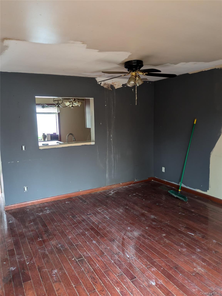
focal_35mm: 25
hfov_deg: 54.9
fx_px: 214
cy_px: 148
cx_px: 111
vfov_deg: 69.4
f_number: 1.89
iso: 284
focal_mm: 5.43
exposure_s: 1/30
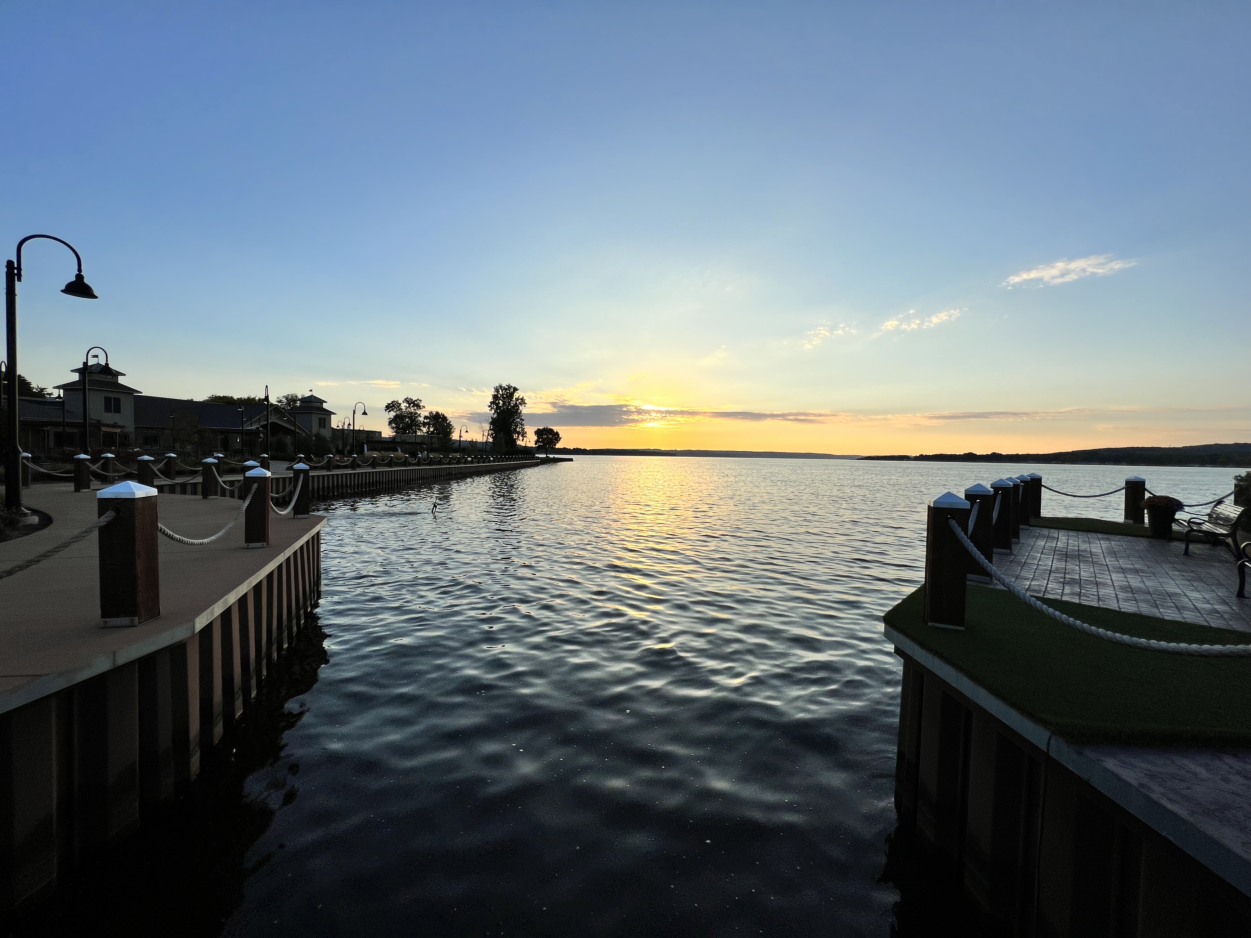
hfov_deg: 106.2
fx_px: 470
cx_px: 626
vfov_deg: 89.9
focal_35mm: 13
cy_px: 469
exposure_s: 1/2137
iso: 32
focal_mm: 1.57
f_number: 1.8
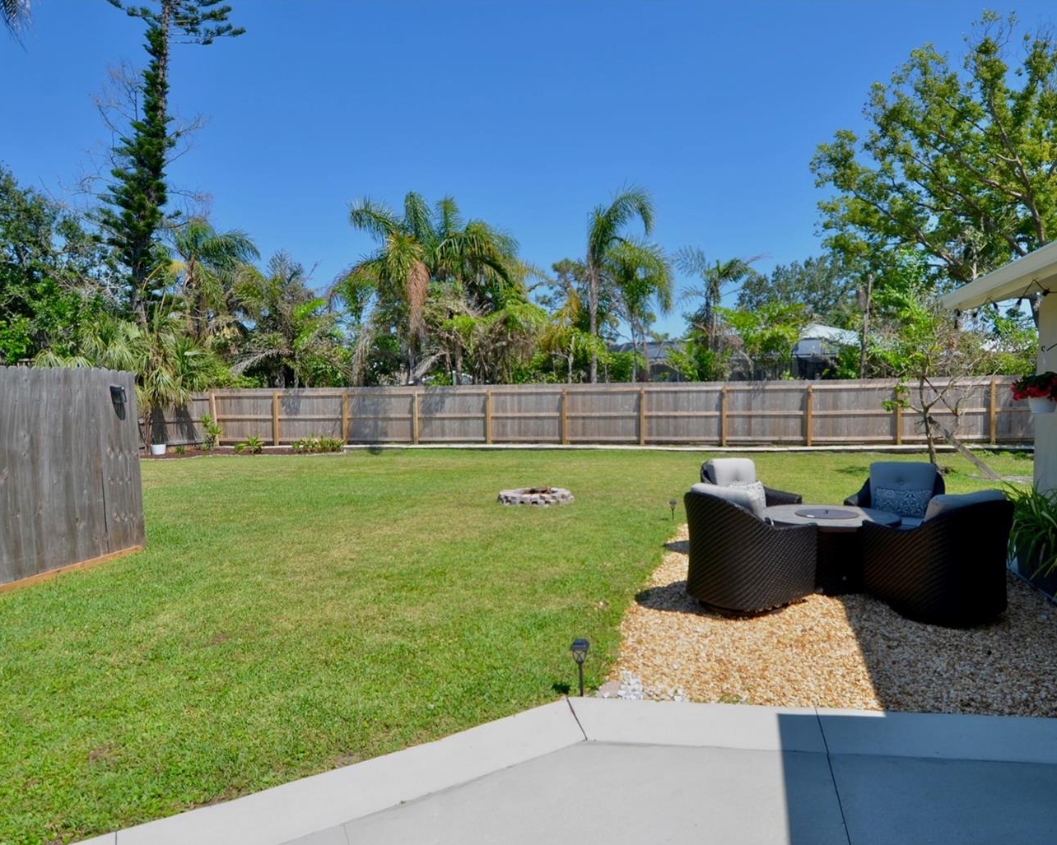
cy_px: 434
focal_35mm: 21
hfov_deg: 76.8
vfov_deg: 65.5
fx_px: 657
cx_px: 631
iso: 100
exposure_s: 1/320
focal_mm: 12
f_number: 9
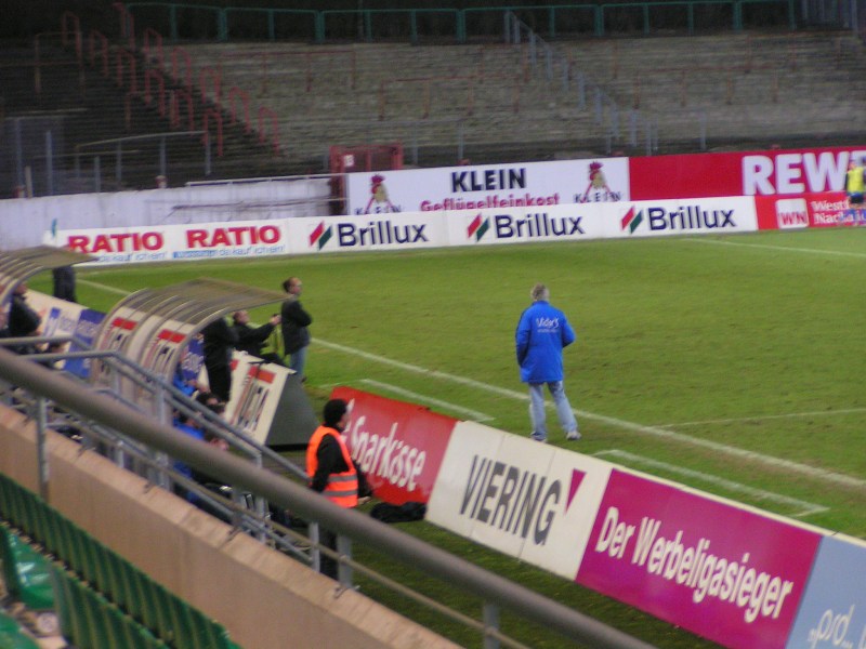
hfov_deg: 11.5
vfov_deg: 8.6
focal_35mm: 172
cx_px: 433
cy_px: 324
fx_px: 4303
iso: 200
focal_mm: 26.3
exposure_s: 1/25
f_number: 3.5
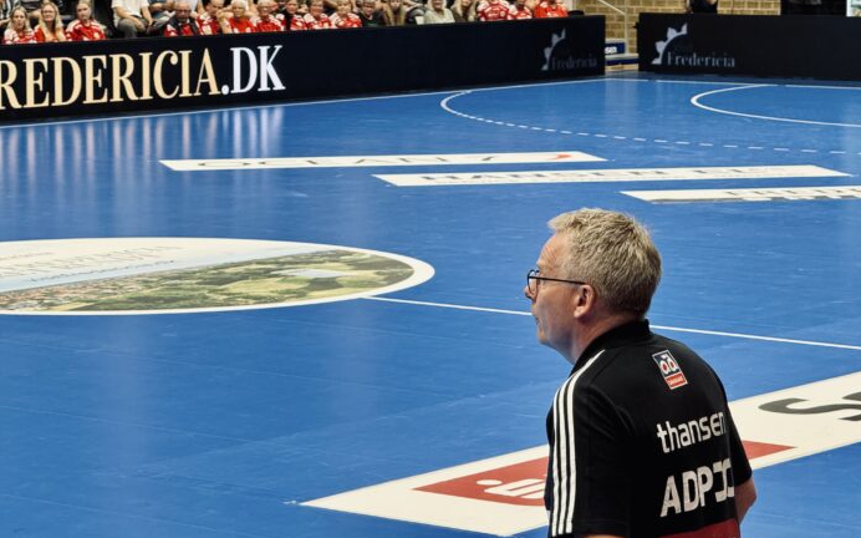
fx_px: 3003
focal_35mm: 128
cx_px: 430
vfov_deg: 10.2
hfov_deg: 16.3
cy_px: 223
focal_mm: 15.66
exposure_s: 1/100
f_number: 2.8
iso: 200
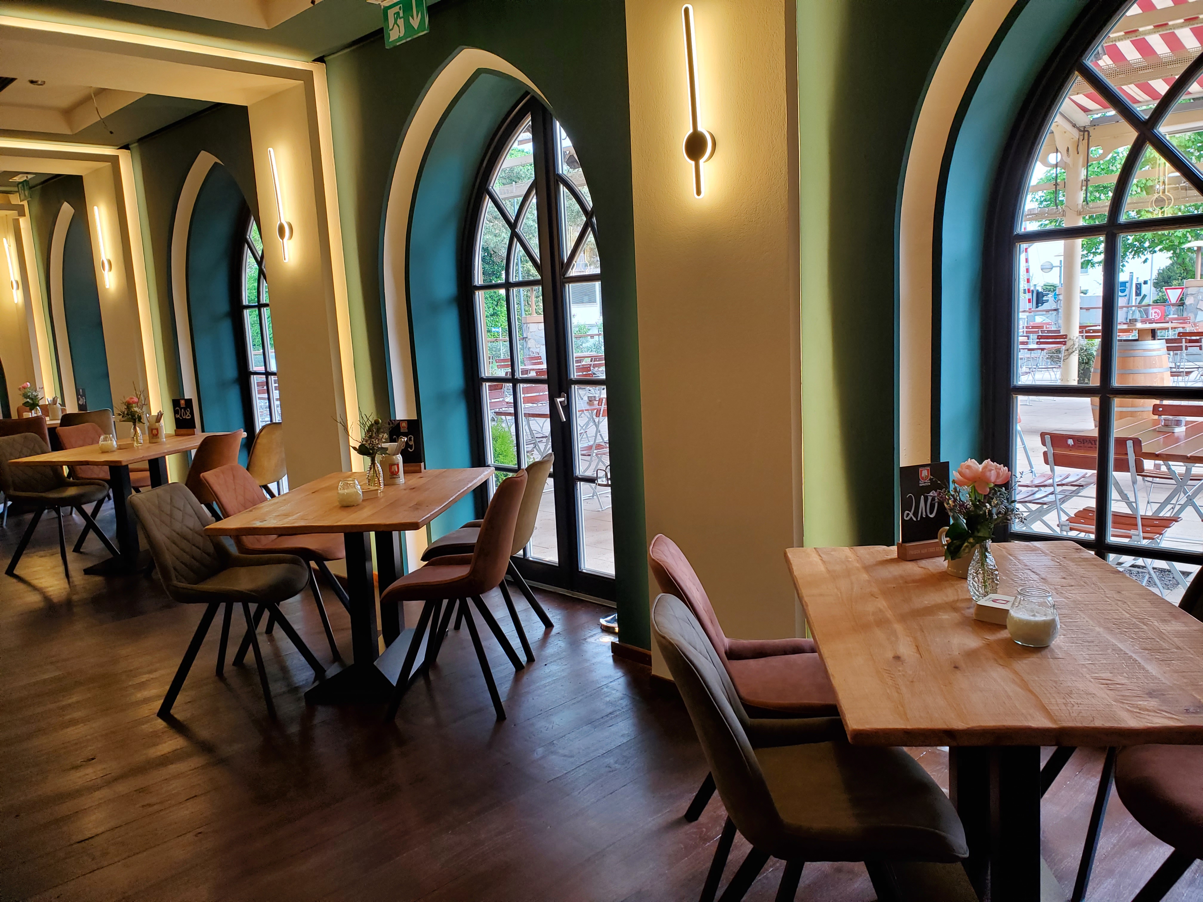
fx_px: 904
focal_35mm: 26
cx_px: 602
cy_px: 451
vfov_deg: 53.1
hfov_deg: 67.3
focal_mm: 4.3
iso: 125
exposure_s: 1/100
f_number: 2.4
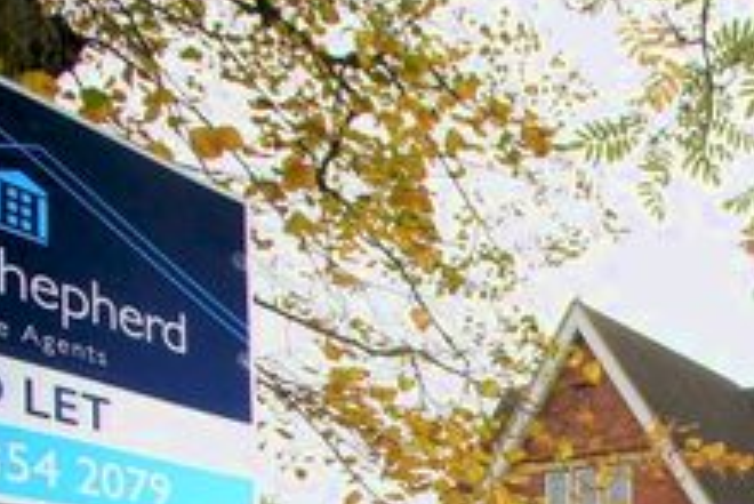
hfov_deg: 33.5
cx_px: 805
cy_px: 663
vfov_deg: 22.8
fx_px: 1102
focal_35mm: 53
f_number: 7.1
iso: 200
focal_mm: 11
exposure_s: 1/60
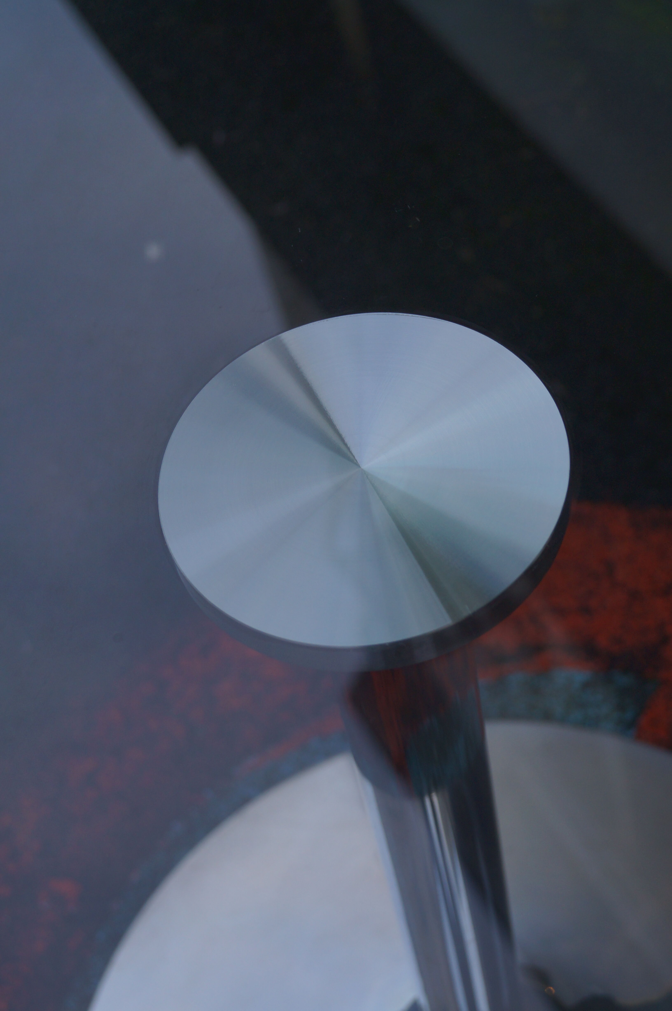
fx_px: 1684
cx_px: 336
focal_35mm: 60
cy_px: 506
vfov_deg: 33.4
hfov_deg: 22.6
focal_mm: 40
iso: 250
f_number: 5.6
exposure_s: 1/80
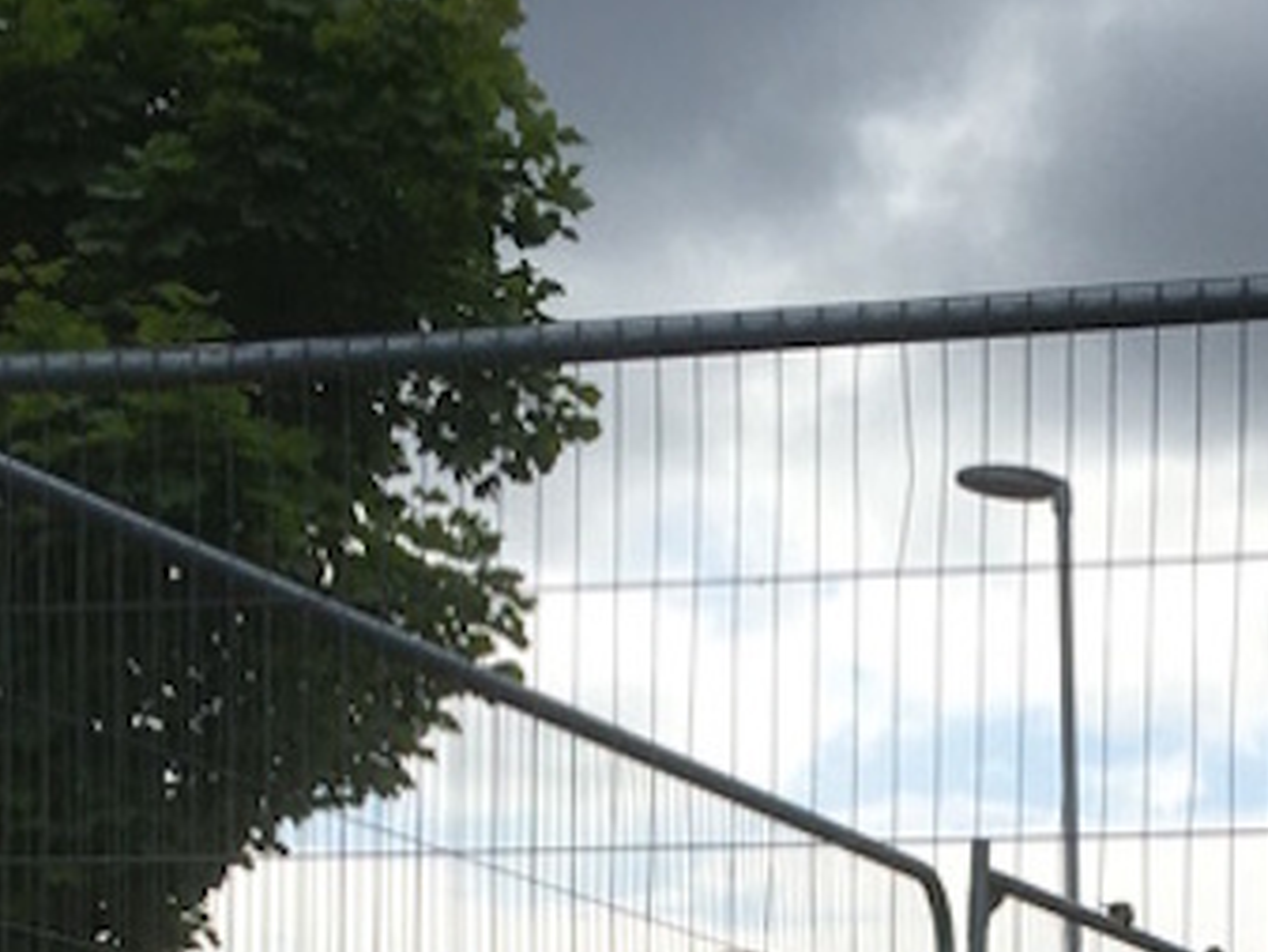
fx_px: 3151
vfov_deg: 16.8
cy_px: 978
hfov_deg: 22.6
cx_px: 914
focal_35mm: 86
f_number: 2.2
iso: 25
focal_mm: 4.15
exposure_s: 1/1538
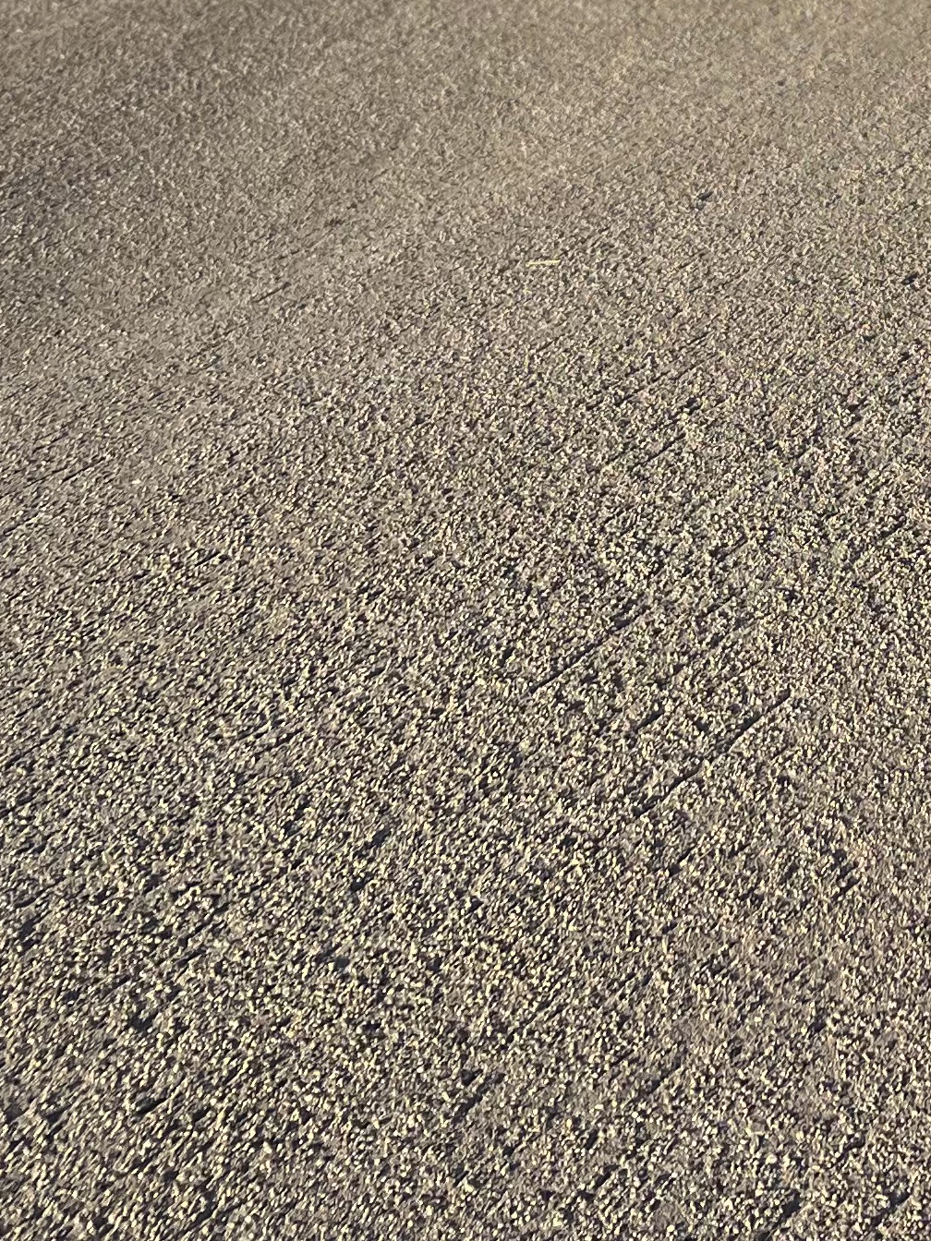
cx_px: 1265
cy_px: -599
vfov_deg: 21.3
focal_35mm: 78
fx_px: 2797
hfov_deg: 17.5
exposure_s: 1/1724
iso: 50
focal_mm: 5.7
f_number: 1.5
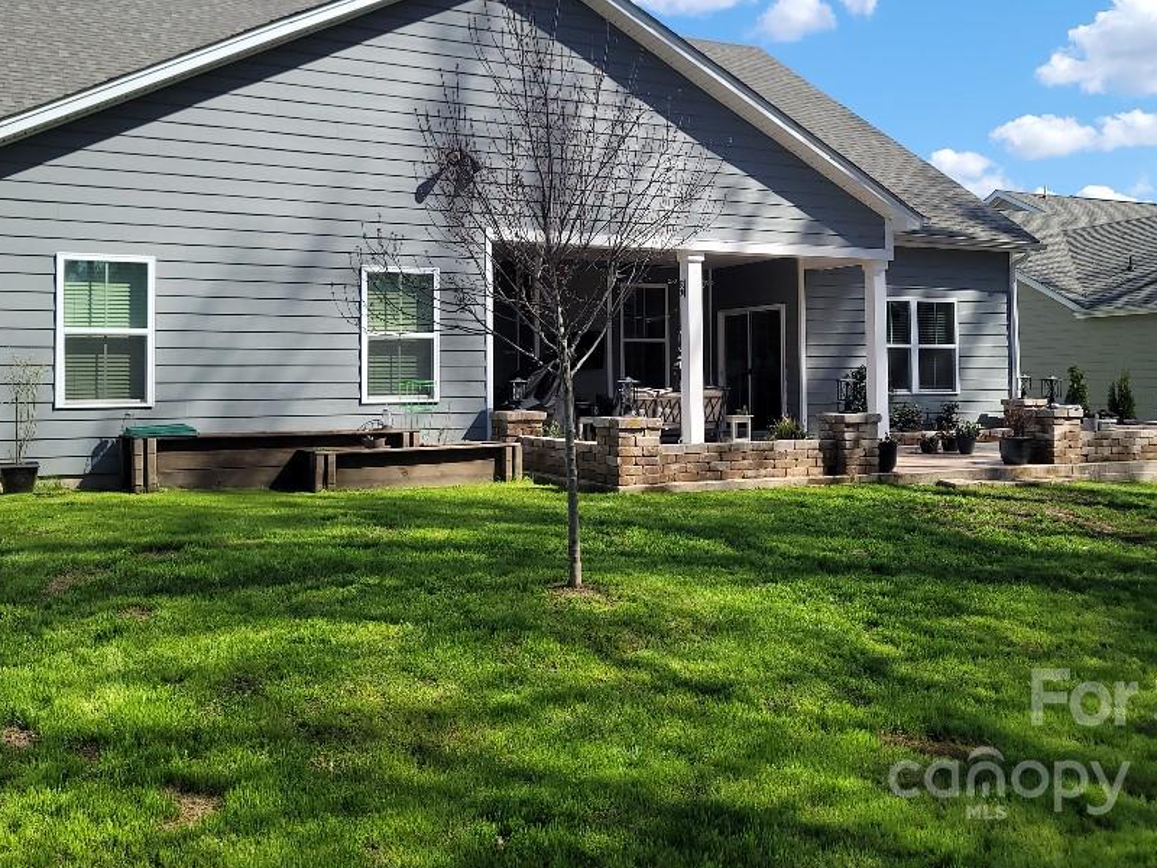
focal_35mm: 32
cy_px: 323
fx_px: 1070
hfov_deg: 56.8
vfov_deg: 43.8
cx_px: 581
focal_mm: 7
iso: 20
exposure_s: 1/788
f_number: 1.8
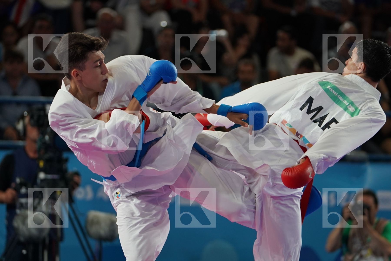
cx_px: 196
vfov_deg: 5.9
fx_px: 2541
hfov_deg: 8.8
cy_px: 130
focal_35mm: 234
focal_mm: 156
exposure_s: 1/1000
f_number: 2.8
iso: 1000
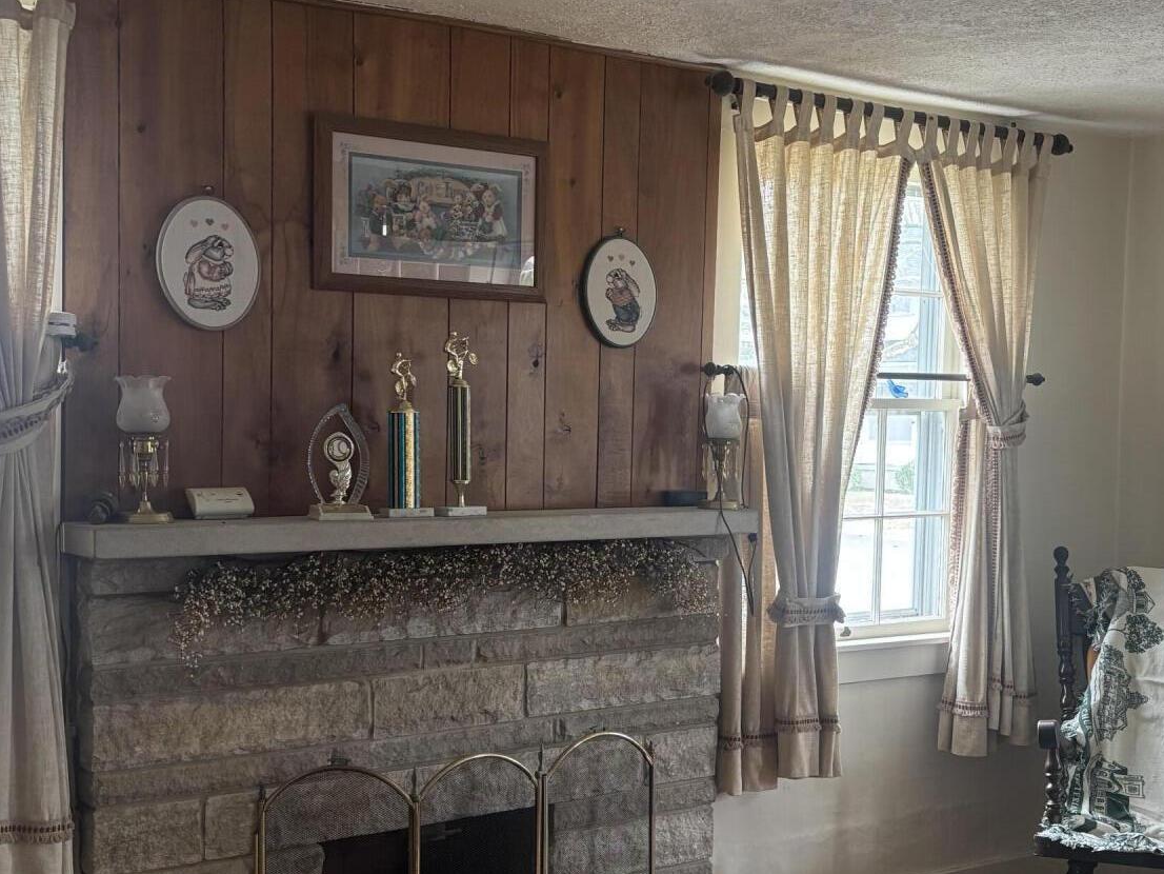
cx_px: 731
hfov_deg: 40.1
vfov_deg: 30.9
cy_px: 497
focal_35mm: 47
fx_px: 1581
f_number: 1.6
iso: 125
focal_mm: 5.96
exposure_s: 1/121
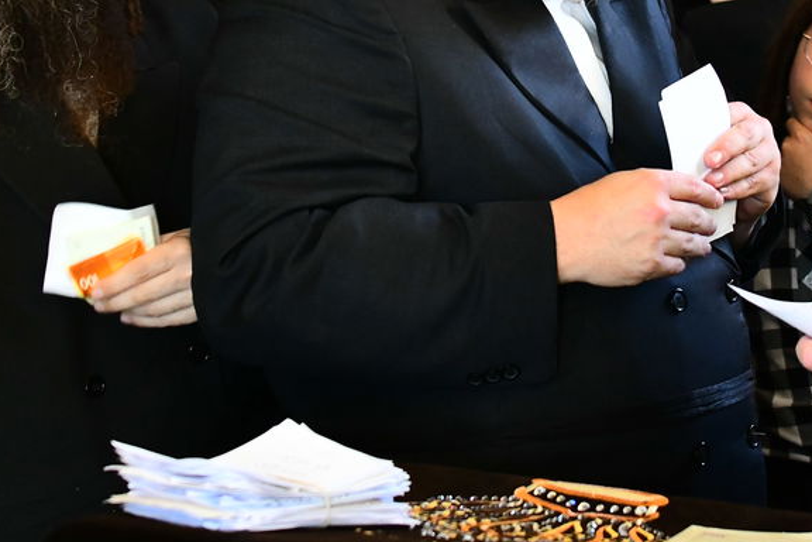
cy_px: 26
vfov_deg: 13.3
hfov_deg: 19.9
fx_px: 2300
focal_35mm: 102
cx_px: 574
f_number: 5
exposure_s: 1/100
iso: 5000
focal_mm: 42
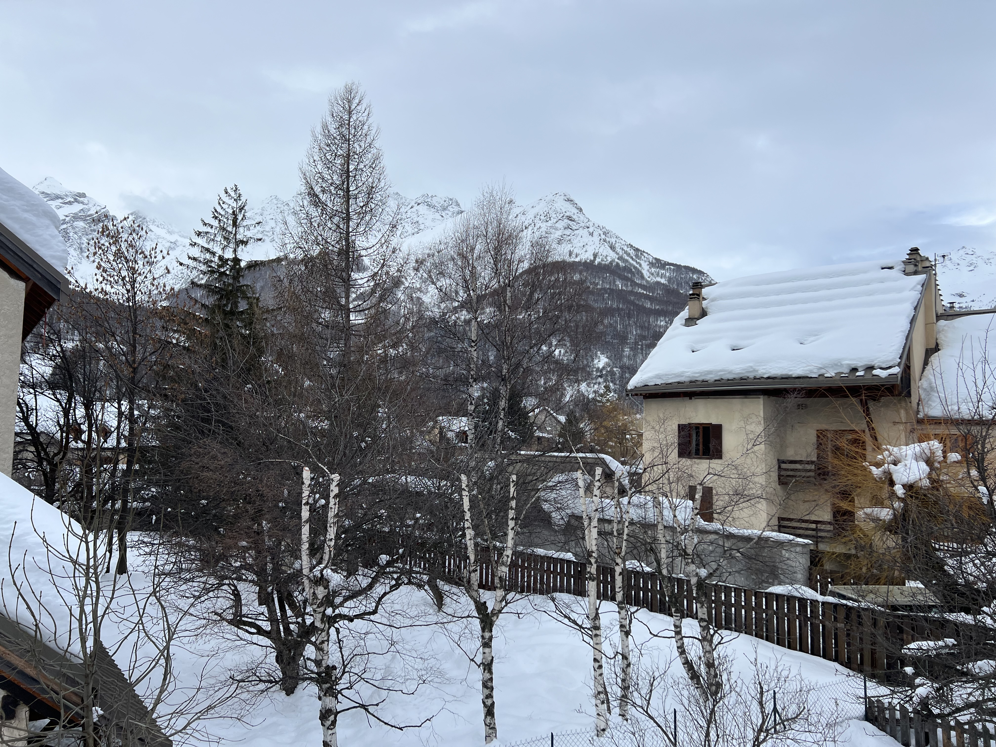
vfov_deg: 53.1
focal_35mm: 26
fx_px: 748
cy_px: 374
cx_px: 498
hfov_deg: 67.3
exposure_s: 1/5319
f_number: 1.5
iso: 50
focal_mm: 5.7
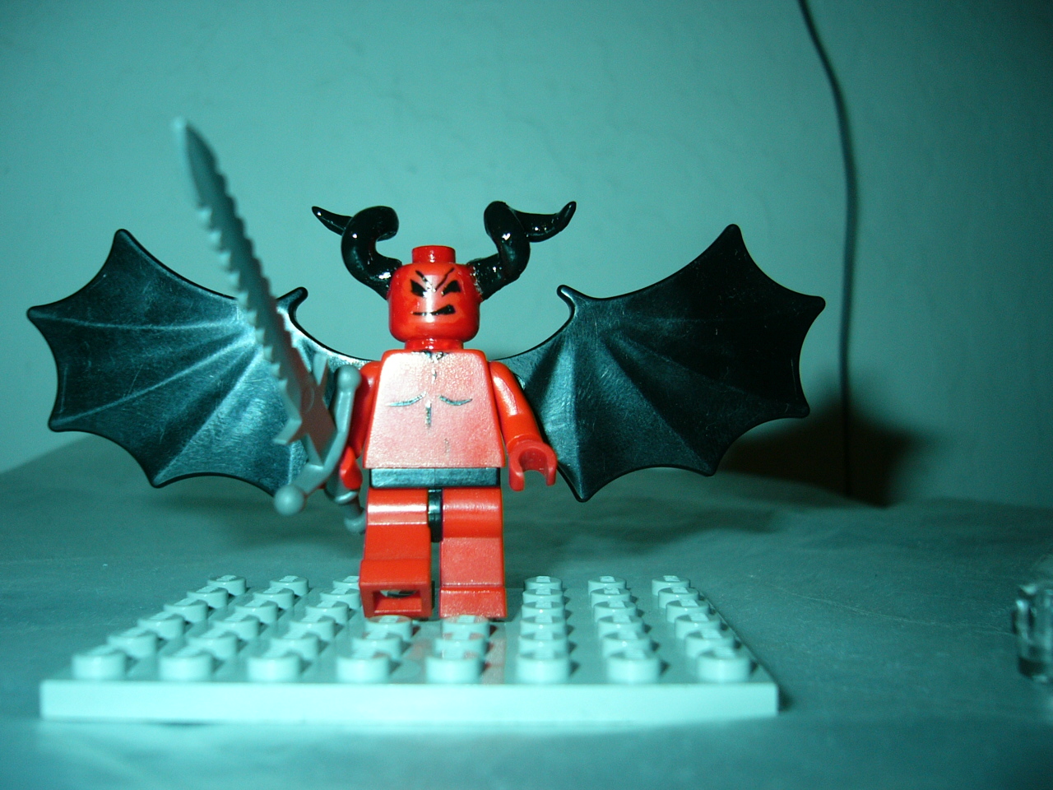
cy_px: 395
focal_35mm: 35
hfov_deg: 52.6
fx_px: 1065
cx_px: 526
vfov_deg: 40.7
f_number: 2.8
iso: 100
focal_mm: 5.8
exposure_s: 1/60
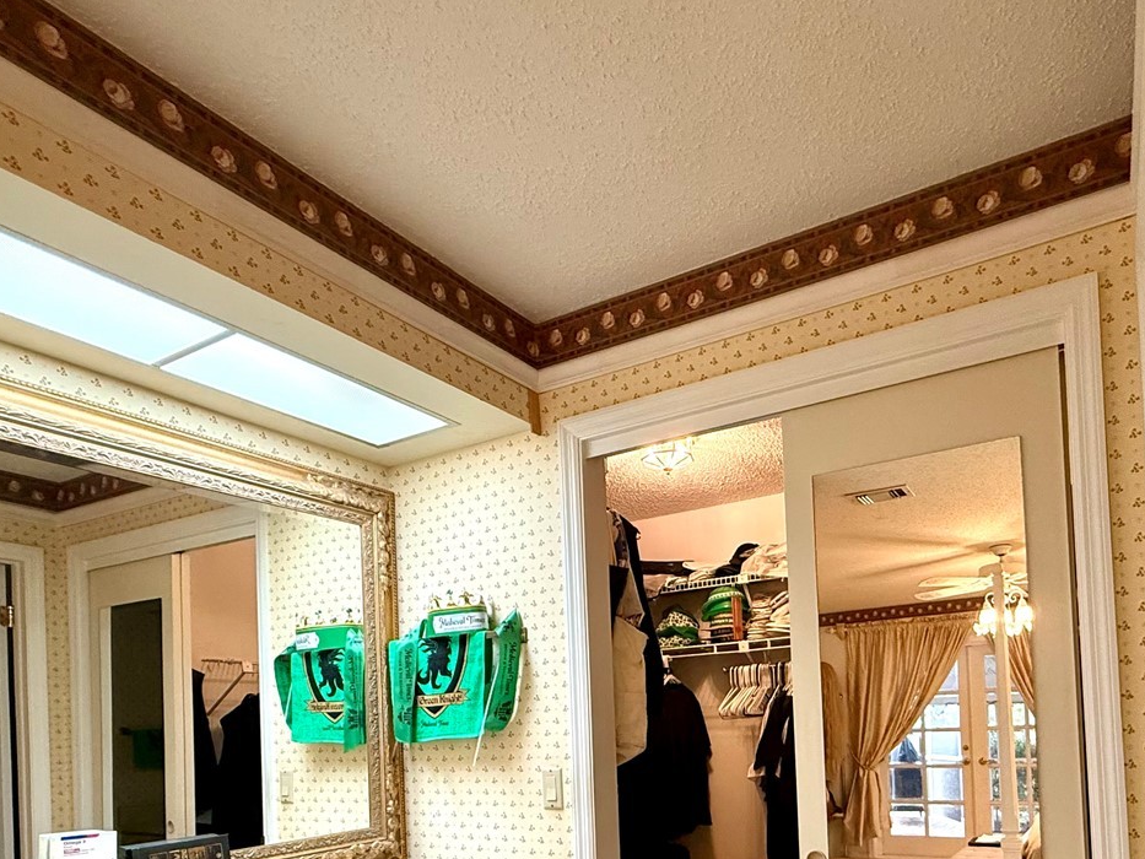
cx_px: 692
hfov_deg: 70.8
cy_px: 704
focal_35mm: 24
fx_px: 794
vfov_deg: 52.6
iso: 400
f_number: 2.2
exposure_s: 1/120
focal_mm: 2.22
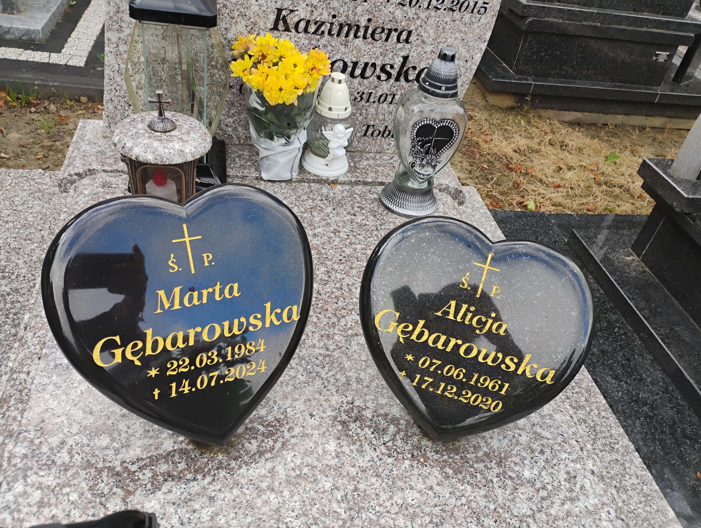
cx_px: 350
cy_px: 264
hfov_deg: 63.4
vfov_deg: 49.9
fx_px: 568
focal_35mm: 28
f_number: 1.8
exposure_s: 1/100
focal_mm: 4.26
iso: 100
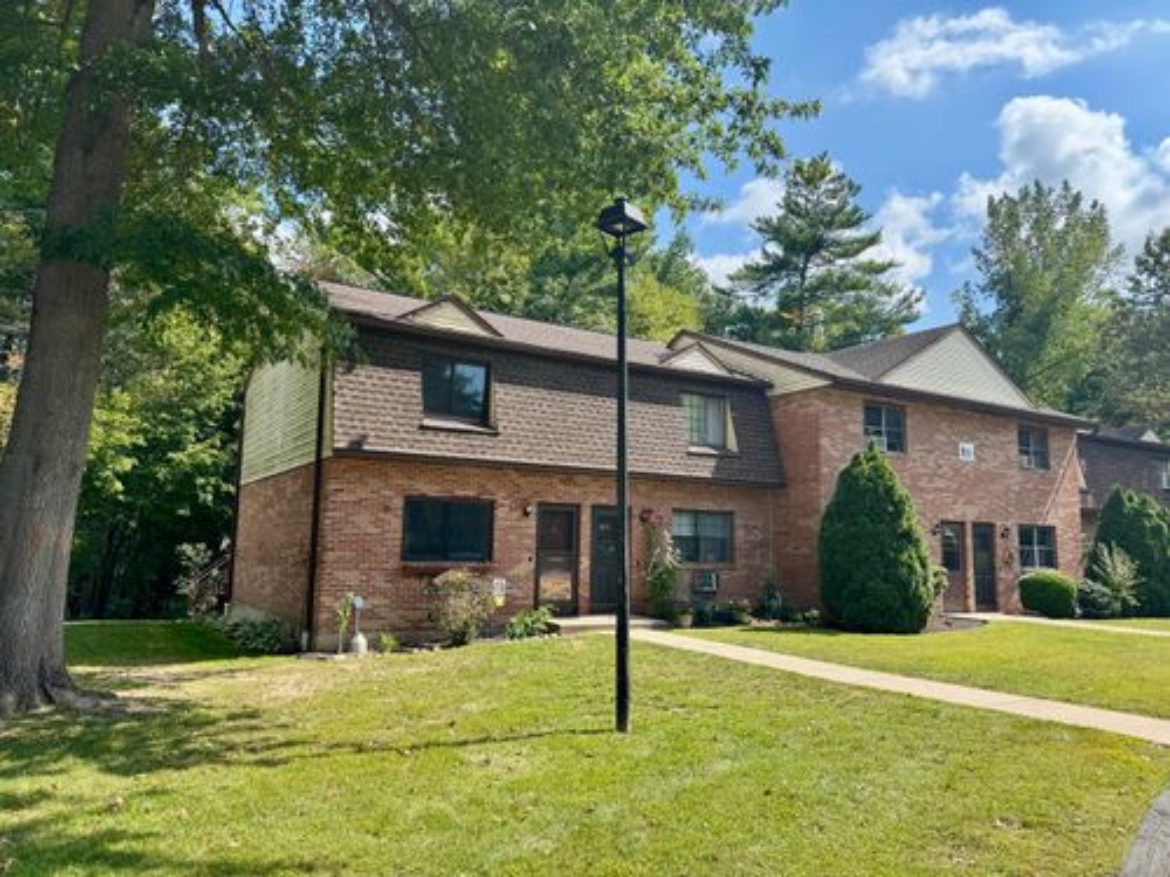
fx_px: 811
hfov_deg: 71.6
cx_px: 585
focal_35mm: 24
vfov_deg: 56.8
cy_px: 438
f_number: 1.78
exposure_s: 1/2105
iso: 80
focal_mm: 6.76
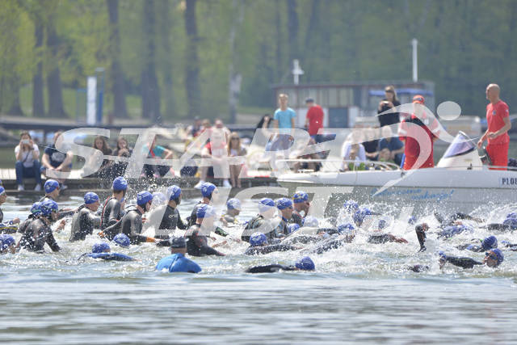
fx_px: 8618
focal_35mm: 600
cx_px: 258
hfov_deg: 3.4
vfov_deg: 2.3
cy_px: 172
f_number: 6.3
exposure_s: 1/2500
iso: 800
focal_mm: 600
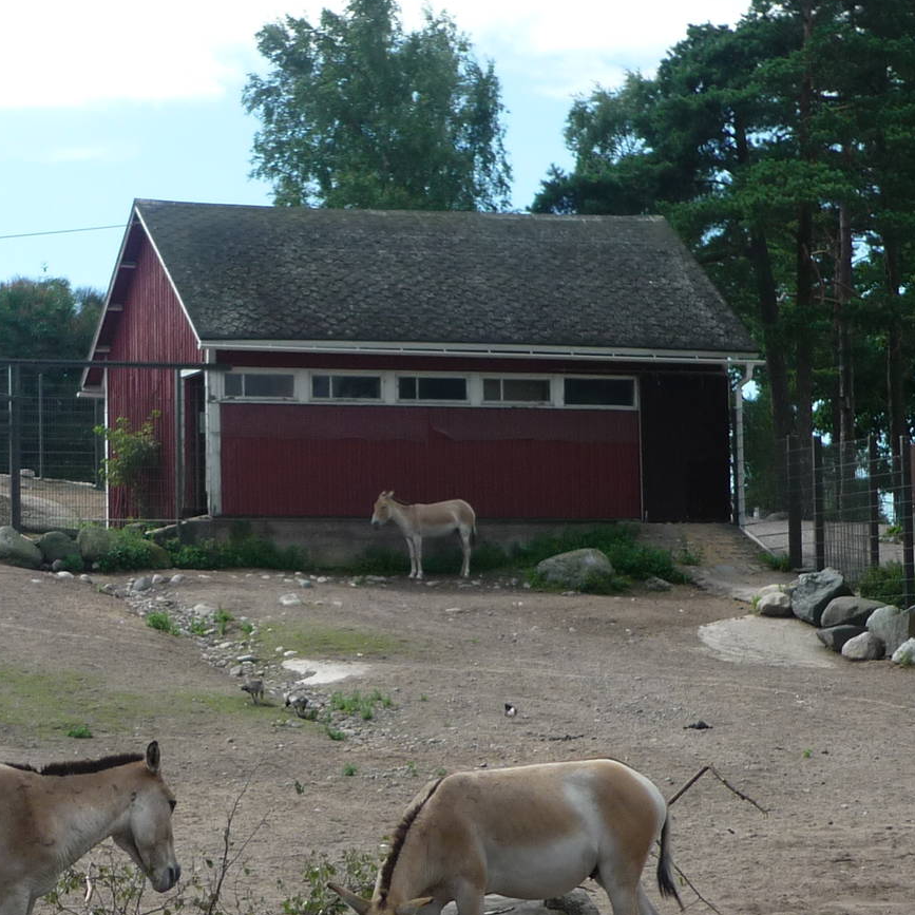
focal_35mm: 106
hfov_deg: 16.3
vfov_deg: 16.4
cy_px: 508
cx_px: 226
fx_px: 3170
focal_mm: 8.4
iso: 100
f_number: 3.2
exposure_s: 1/640
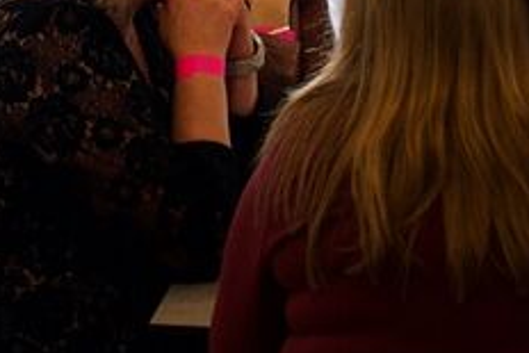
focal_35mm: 154
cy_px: -107
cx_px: 64
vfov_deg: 8.8
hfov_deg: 13.2
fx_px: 2263
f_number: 2.8
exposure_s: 1/105
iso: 500
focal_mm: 26.5
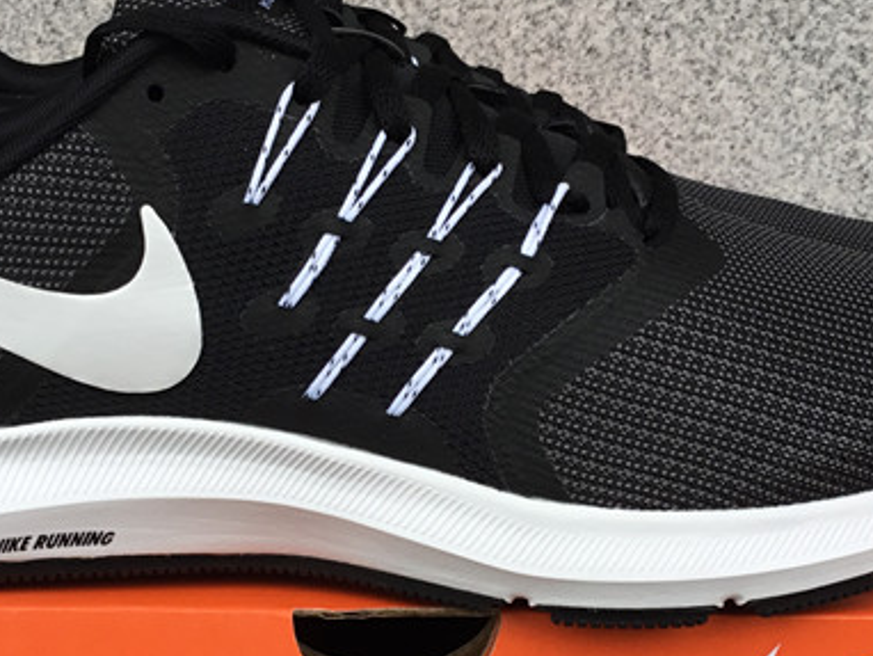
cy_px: 449
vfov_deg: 20.1
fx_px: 1842
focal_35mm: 73
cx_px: 391
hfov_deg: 26.6
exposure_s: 1/119
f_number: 2.4
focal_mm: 3.3
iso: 25
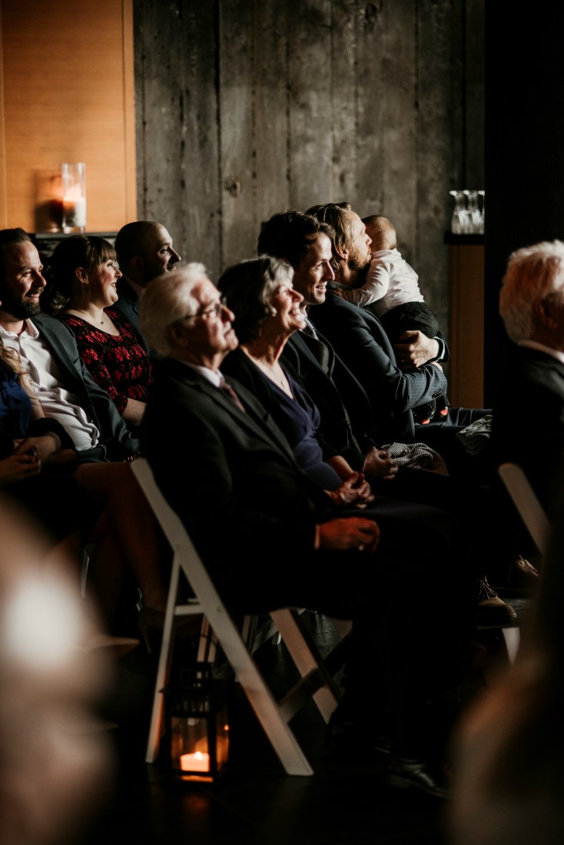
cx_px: 282
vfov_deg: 23.9
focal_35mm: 85
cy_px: 422
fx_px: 1996
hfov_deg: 16.1
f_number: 2
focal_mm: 85
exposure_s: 1/320
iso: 500
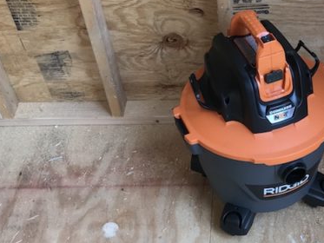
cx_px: 217
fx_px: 562
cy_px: 227
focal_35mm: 60
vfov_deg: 23.7
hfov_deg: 31.9
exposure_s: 1/120
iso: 25
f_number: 1.8
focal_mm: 3.99
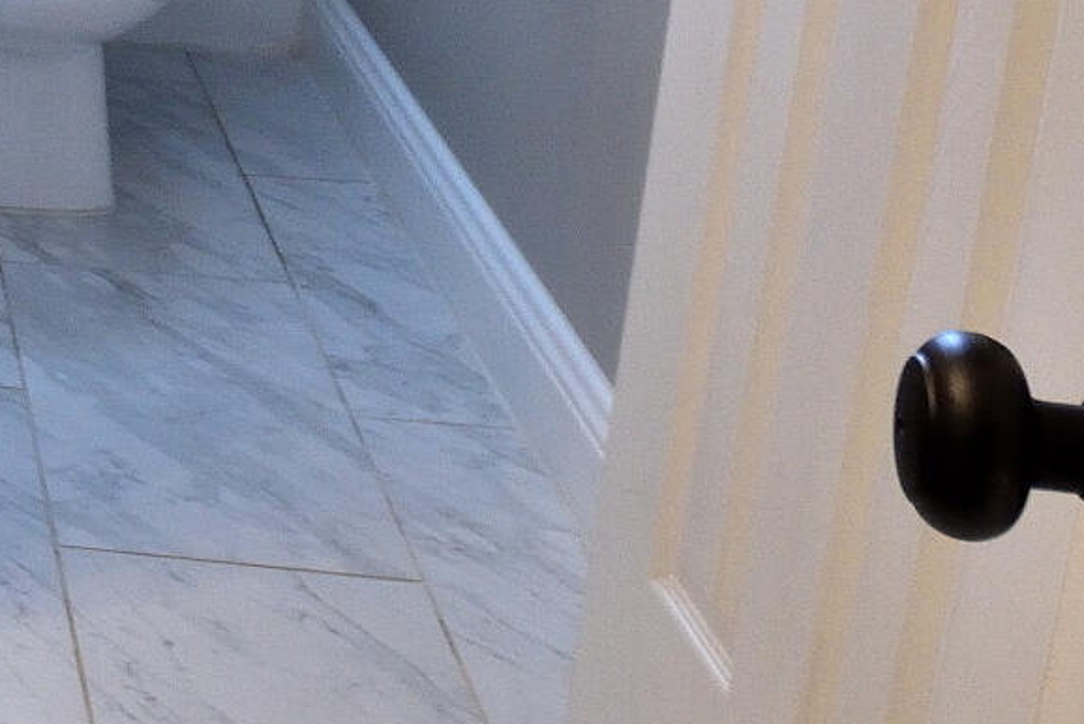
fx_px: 2578
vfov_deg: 15.3
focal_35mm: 86
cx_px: -981
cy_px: -208
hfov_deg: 17.9
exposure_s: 1/60
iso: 400
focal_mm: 11
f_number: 4
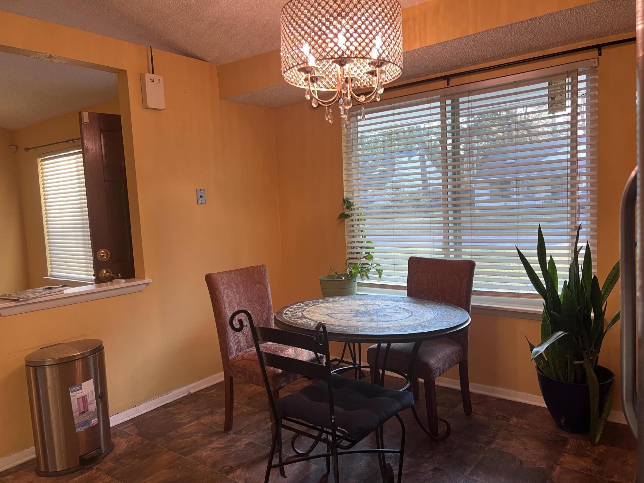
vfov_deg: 53.1
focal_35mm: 26
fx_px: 484
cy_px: 242
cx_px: 322
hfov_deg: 67.3
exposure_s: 1/60
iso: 100
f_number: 1.5
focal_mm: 5.7
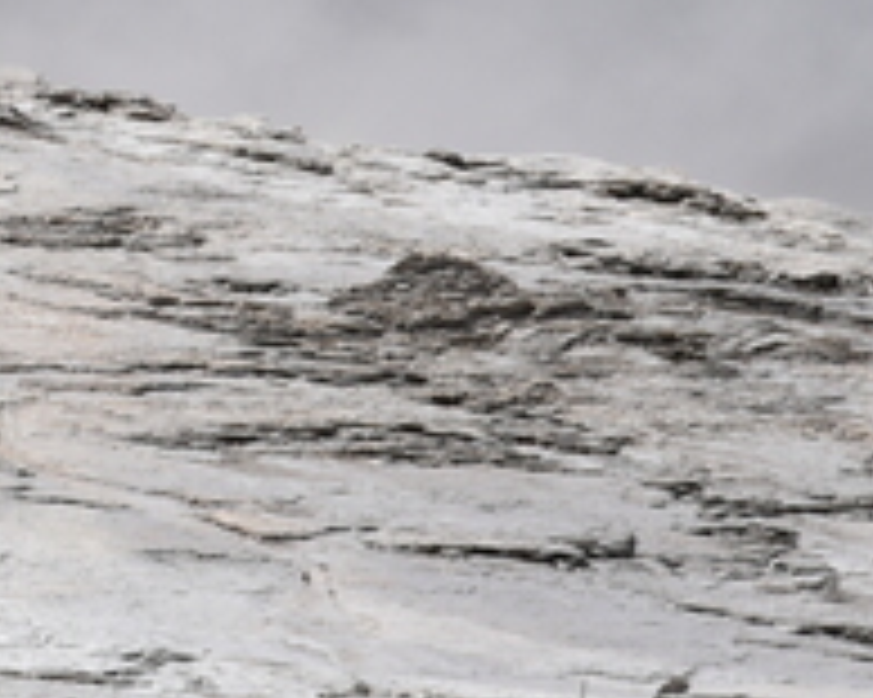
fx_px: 28846
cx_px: -760
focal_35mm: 1117
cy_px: -959
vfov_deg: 1.4
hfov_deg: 1.7
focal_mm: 180
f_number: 10
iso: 100
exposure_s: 1/400
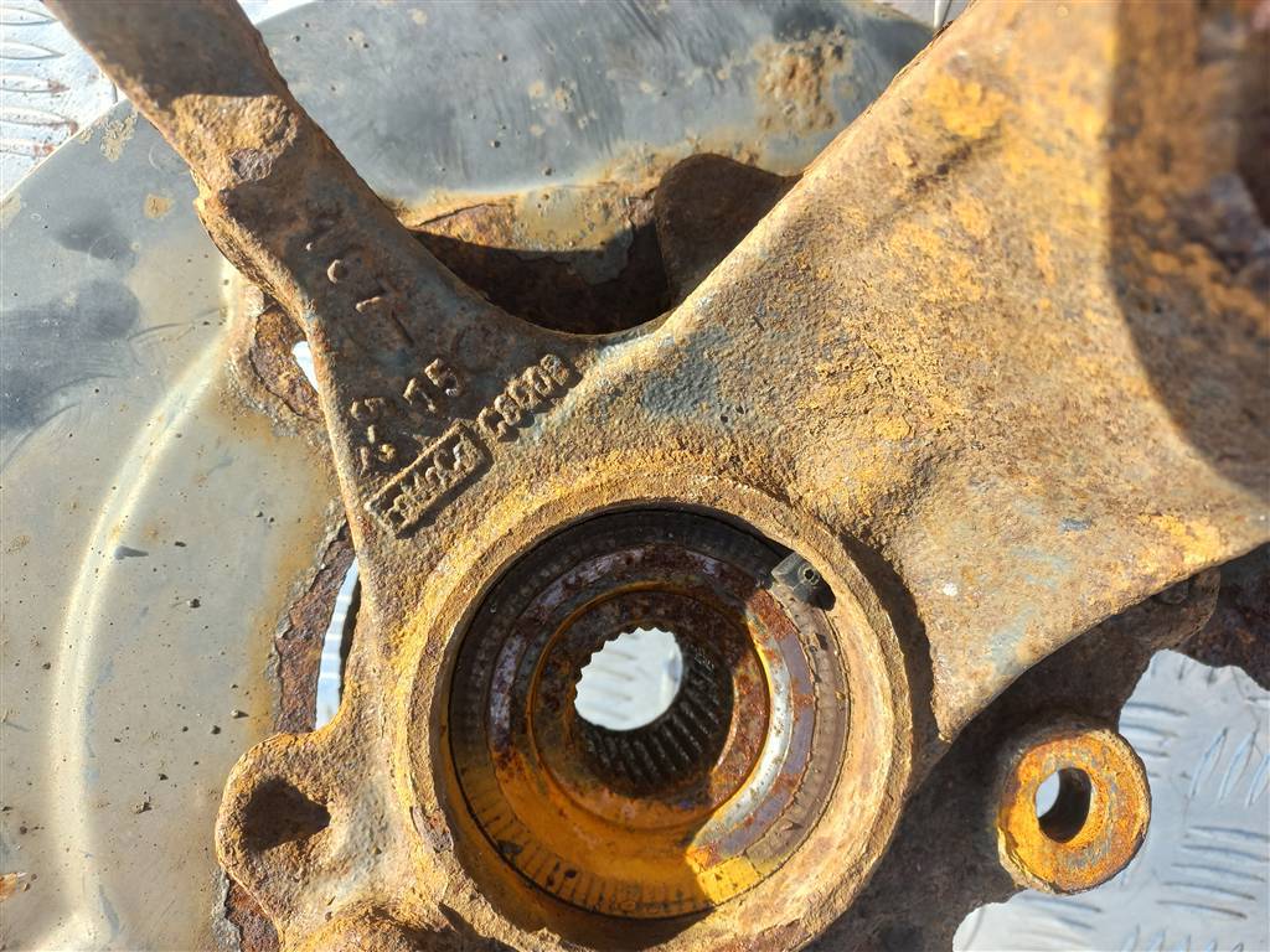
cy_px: 476
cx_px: 635
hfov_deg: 69.4
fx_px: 917
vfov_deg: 54.9
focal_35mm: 25
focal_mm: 4.6
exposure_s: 1/144
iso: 25
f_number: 1.8
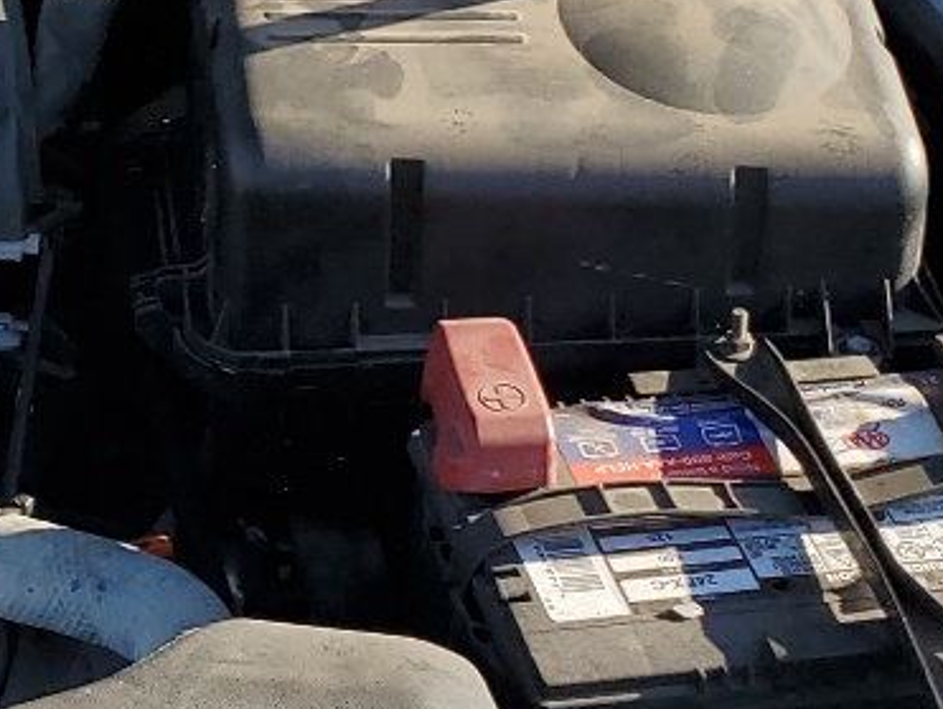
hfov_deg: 16.7
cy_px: 290
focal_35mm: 112
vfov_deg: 13.2
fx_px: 3054
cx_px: -241
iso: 50
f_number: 1.5
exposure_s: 1/1667
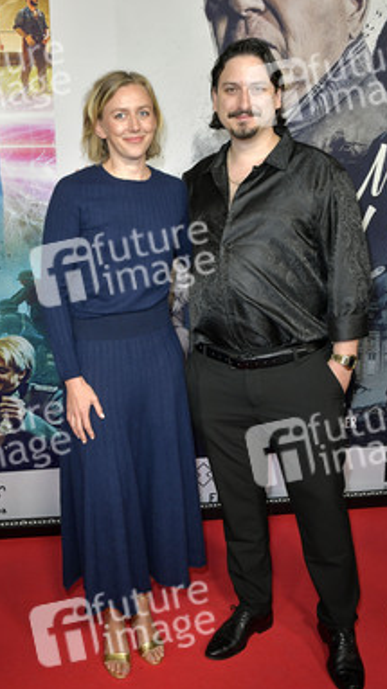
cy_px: 354
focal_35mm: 35
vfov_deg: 56.6
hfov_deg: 33.6
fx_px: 639
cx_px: 175
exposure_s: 1/250
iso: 1600
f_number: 8
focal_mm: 32
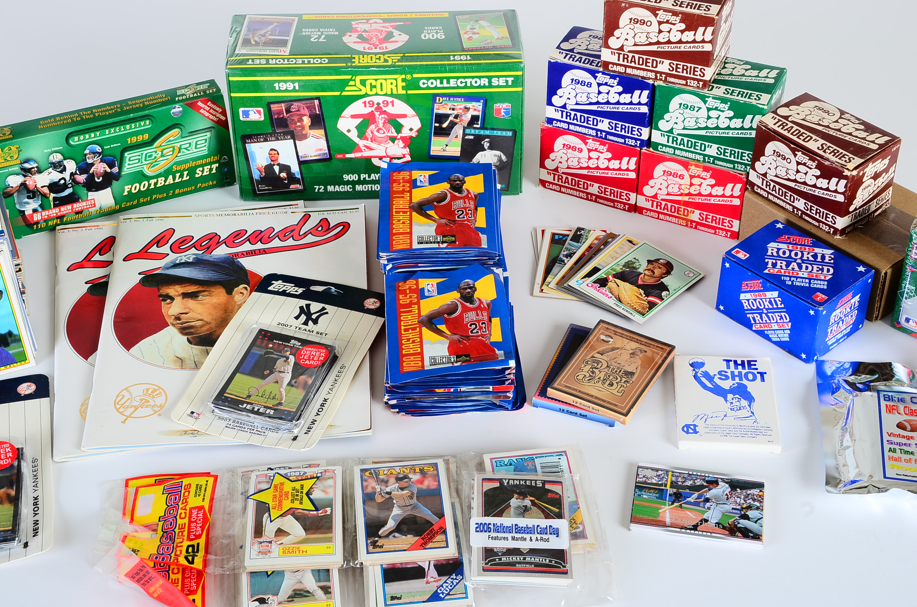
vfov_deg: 21.5
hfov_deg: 32.0
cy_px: 304
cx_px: 458
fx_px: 1601
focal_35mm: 63
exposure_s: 1/160
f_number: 14
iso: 100
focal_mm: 42
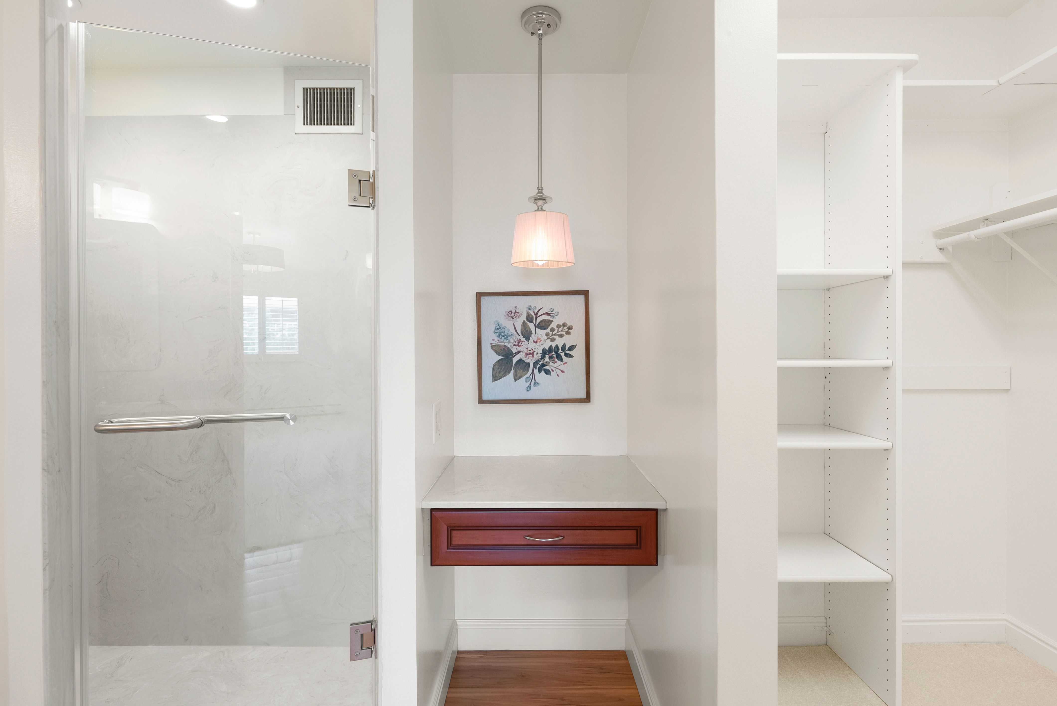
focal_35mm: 18
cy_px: 353
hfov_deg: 90.0
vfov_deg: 67.5
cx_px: 528
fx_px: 529
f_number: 8
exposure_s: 1/4
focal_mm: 18
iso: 640
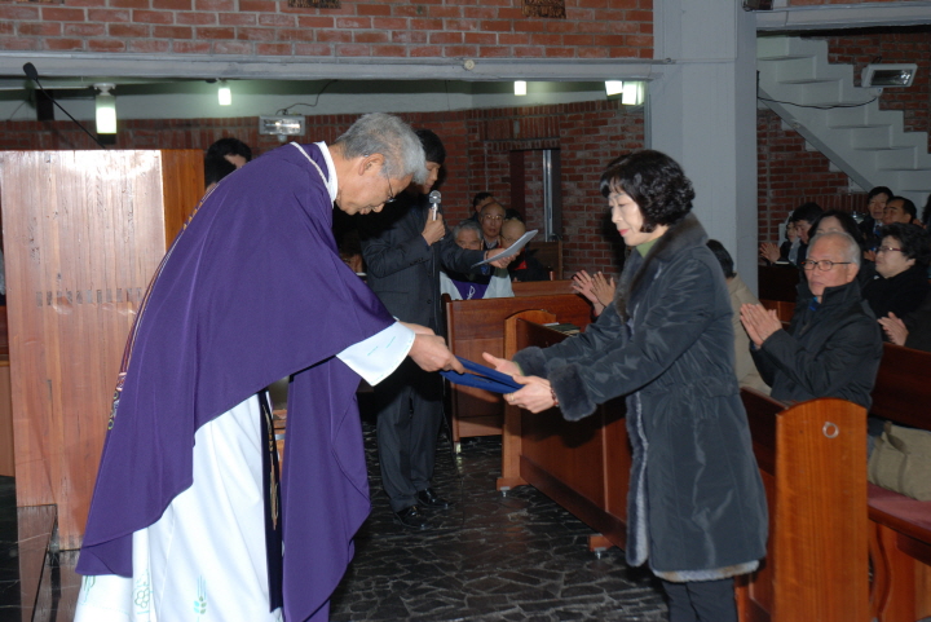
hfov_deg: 35.0
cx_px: 466
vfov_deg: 23.8
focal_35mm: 57
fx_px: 1475
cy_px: 311
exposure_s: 1/60
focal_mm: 38
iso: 200
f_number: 5.6
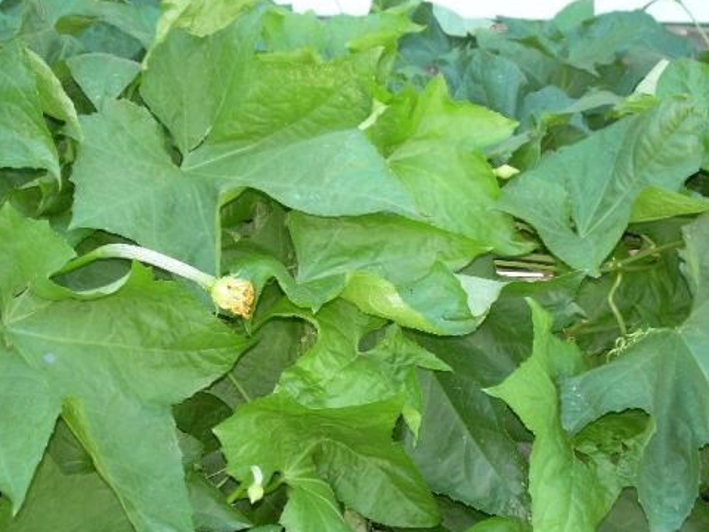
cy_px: 268
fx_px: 1557
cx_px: 359
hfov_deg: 25.7
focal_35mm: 76
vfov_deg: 19.4
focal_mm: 12.5
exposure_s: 1/30
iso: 50
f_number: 3.8
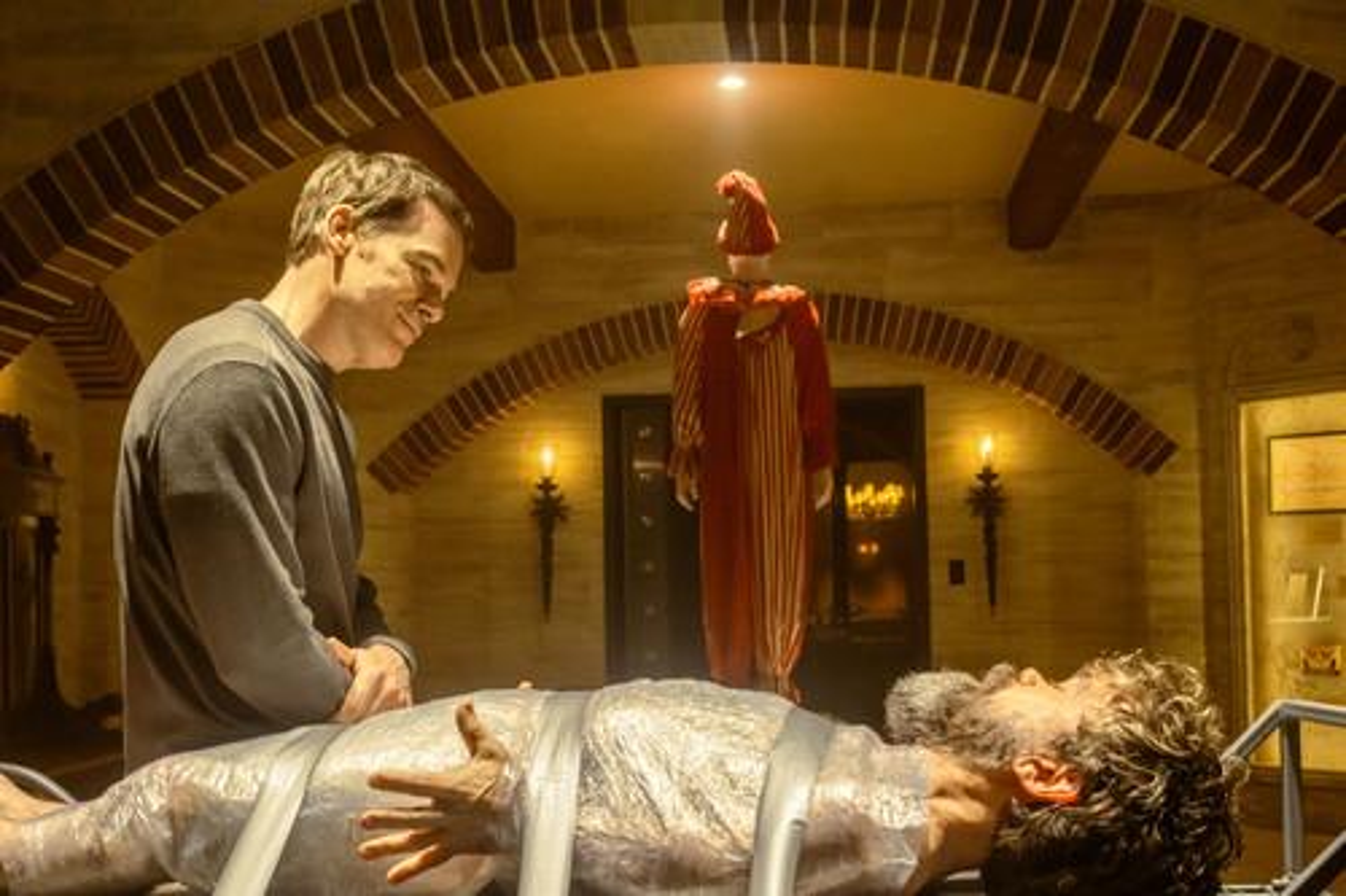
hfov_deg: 63.7
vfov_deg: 44.9
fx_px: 1084
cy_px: 448
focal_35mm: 29
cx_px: 673
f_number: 7.1
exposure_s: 1/160
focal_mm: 29
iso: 1600
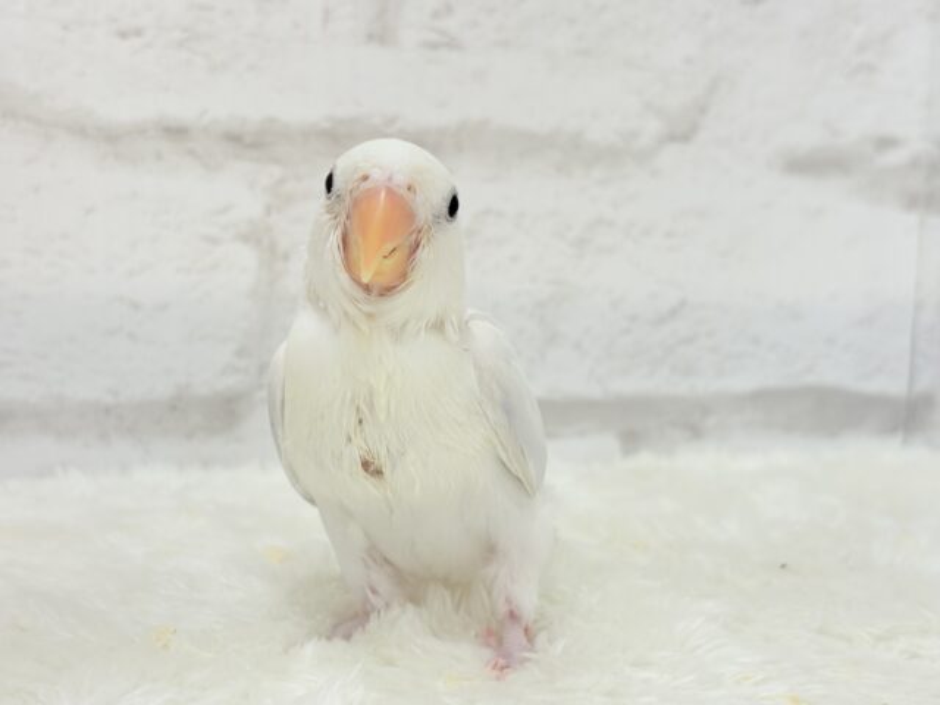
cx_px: 470
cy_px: 352
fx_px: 1412
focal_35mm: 52
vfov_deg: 28.0
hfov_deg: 36.8
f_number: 1.6
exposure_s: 1/100
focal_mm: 5.96
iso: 64
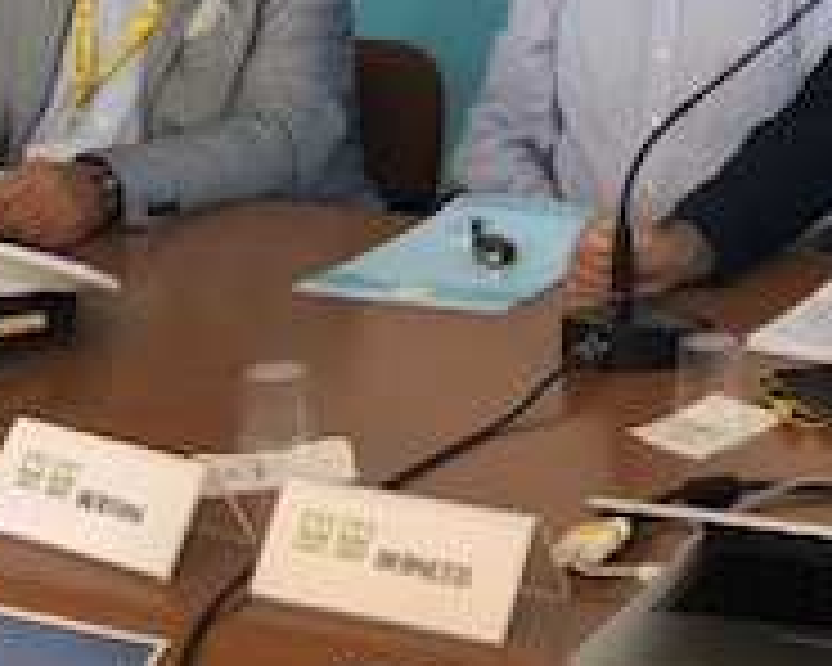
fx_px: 2364
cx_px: 890
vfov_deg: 15.4
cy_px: -162
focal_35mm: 96
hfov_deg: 19.2
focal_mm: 3.99
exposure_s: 1/30
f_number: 1.8
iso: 32
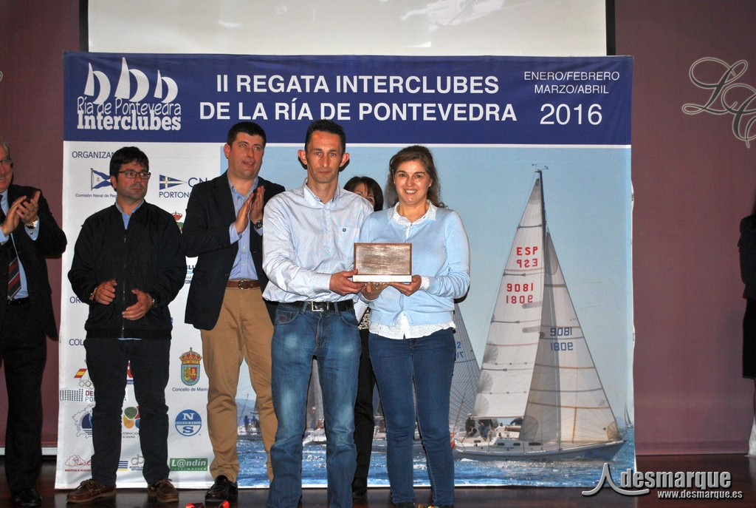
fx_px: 1010
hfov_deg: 41.0
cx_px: 378
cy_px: 254
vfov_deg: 28.2
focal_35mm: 48
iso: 200
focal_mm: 32
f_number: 4.8
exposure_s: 1/60
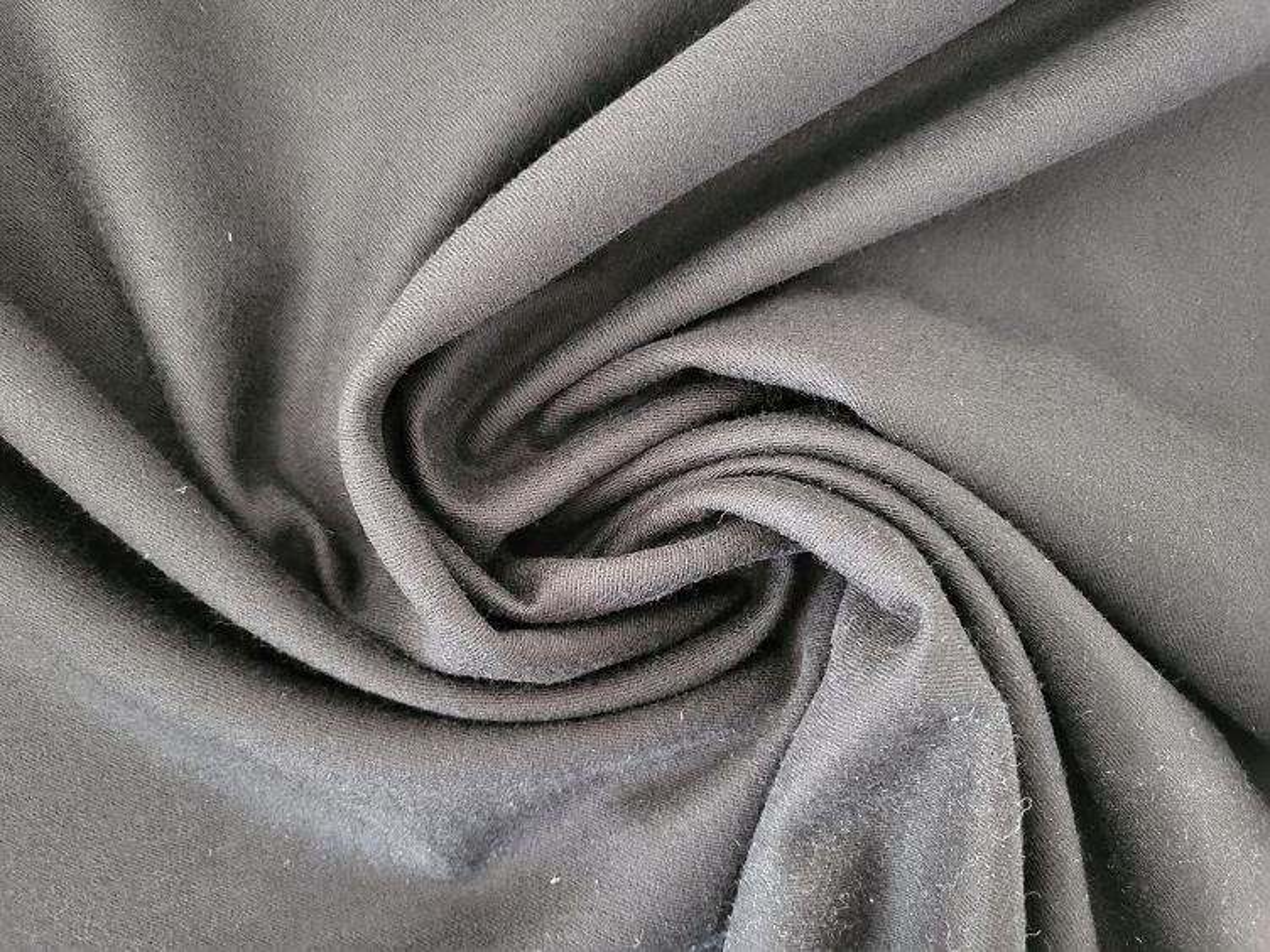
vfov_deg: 53.1
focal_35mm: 26
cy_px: 476
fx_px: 954
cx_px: 635
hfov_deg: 67.3
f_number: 1.8
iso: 800
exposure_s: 1/25
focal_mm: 4.25
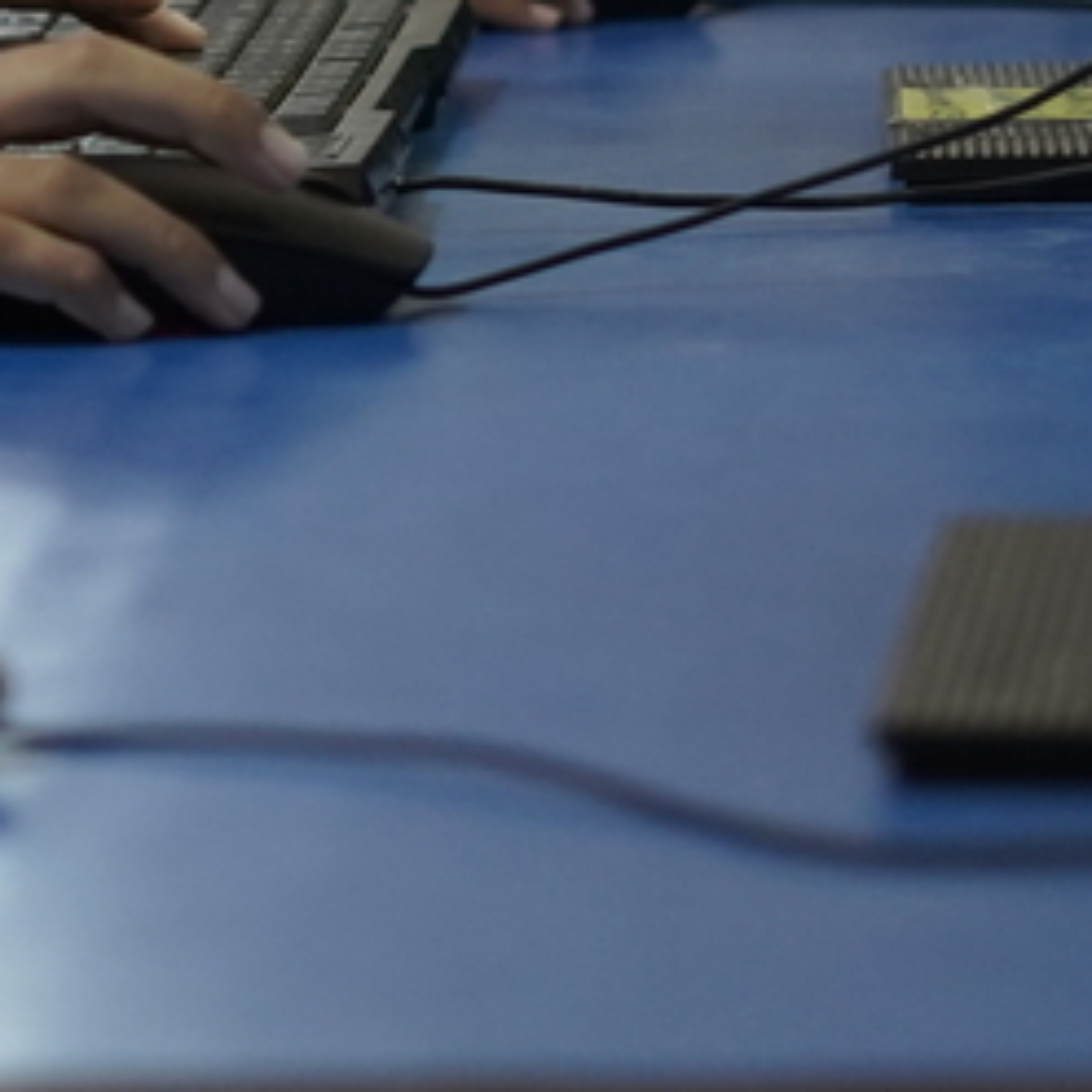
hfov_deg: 6.6
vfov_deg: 6.8
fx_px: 9172
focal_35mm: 257
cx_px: -1114
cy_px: -330
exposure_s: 1/100
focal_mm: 50
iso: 1600
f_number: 2.5
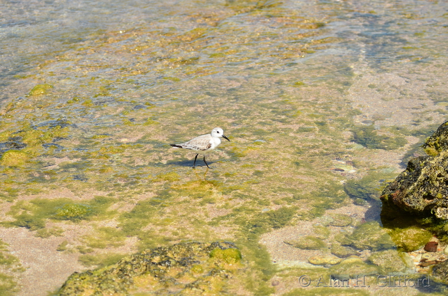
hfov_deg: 17.1
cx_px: 224
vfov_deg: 11.4
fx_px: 1490
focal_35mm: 120
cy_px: 148
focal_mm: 80
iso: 160
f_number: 5
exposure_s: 1/1000
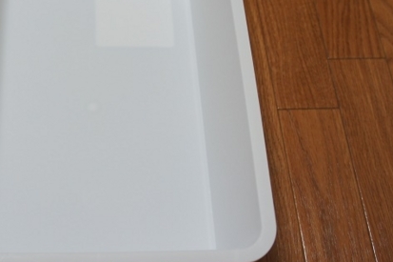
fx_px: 665
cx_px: 103
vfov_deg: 22.2
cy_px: 84
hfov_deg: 32.4
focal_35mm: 61
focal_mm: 21
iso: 320
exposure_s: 1/40
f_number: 4
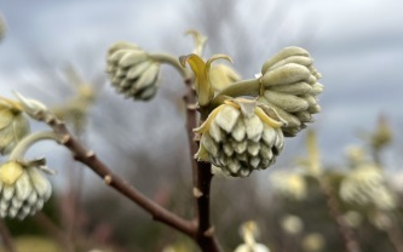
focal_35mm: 53
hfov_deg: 38.2
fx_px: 582
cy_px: 111
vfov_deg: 24.4
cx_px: 190
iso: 50
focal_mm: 5.1
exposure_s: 1/1957
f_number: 1.6
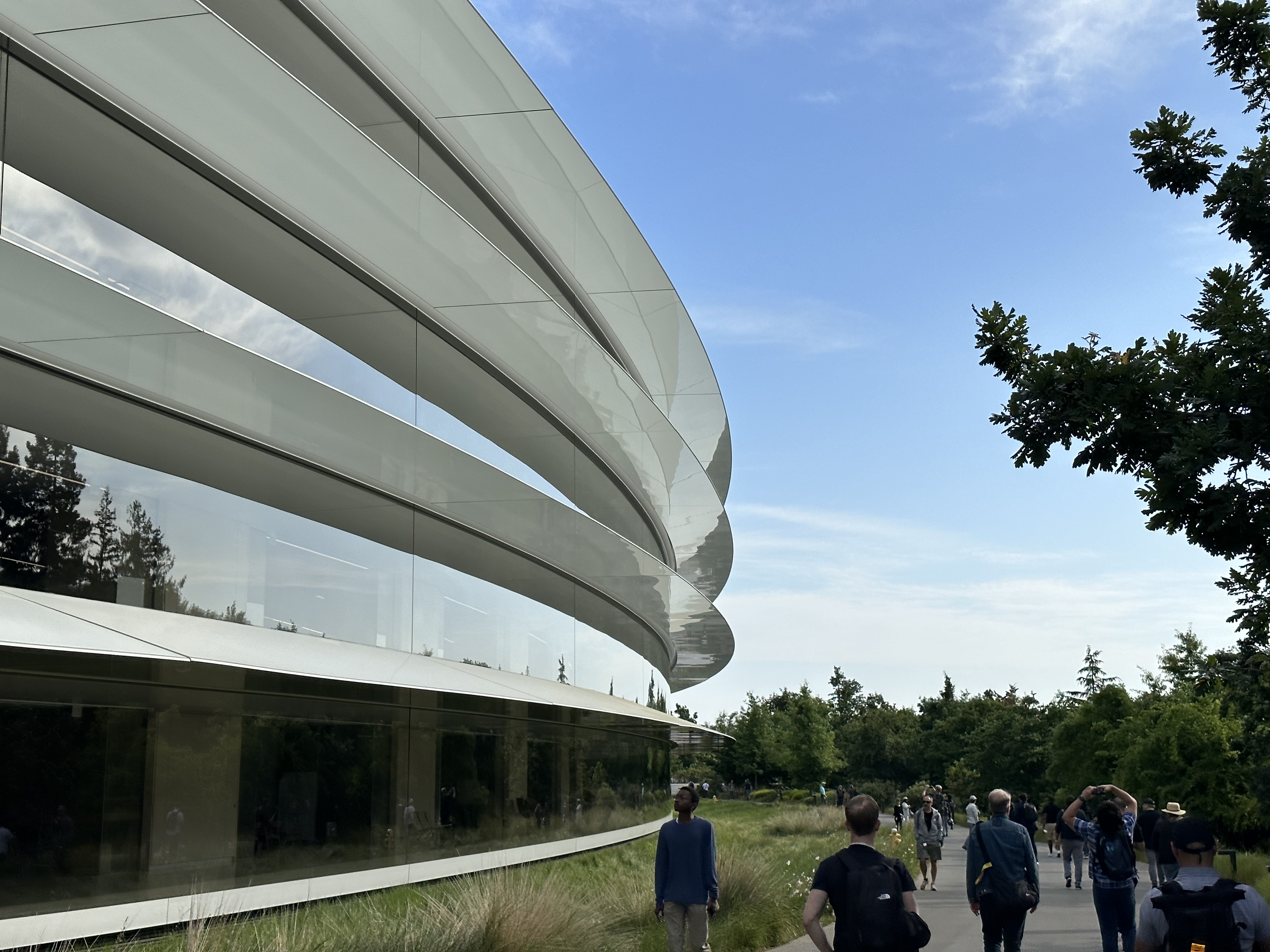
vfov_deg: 30.3
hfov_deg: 39.7
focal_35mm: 48
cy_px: 476
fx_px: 1761
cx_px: 635
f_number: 1.78
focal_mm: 6.86
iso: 64
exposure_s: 1/4785
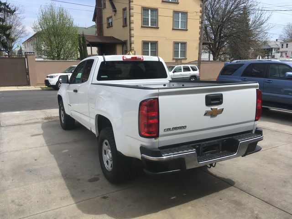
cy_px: 110
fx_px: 245
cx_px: 146
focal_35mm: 29
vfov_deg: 48.2
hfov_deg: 61.7
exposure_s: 1/1399
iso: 25
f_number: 2.2
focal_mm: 4.15
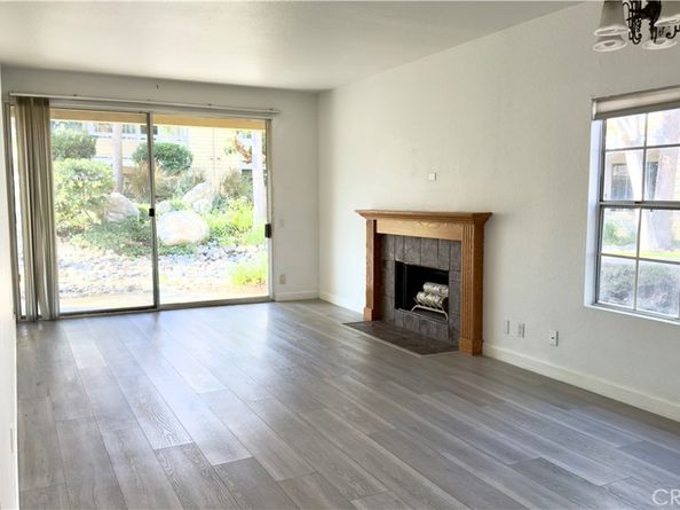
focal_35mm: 24
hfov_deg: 71.6
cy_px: 255
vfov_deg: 56.8
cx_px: 340
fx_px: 471
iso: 125
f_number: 1.78
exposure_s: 1/209
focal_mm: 6.76
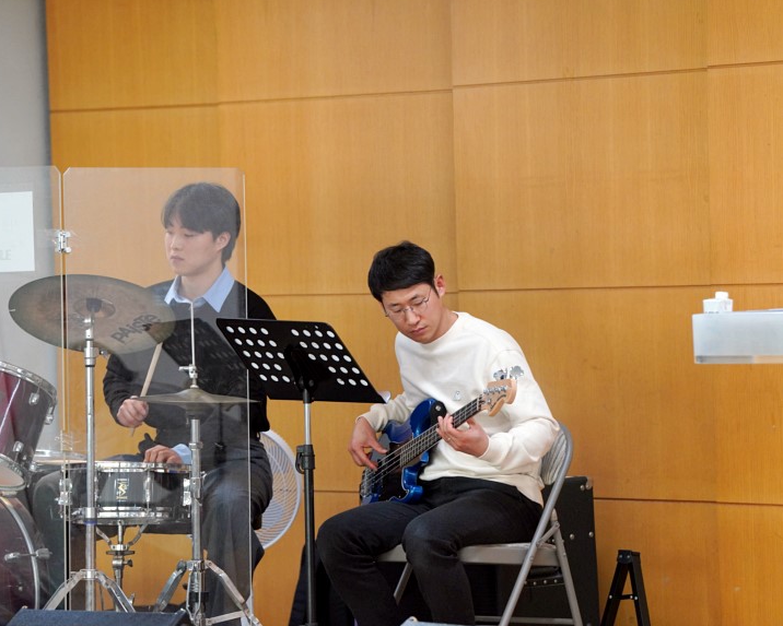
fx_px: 5470
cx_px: 293
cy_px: 307
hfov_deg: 8.2
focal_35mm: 236
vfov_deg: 6.6
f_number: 4
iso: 2000
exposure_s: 1/250
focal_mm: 200
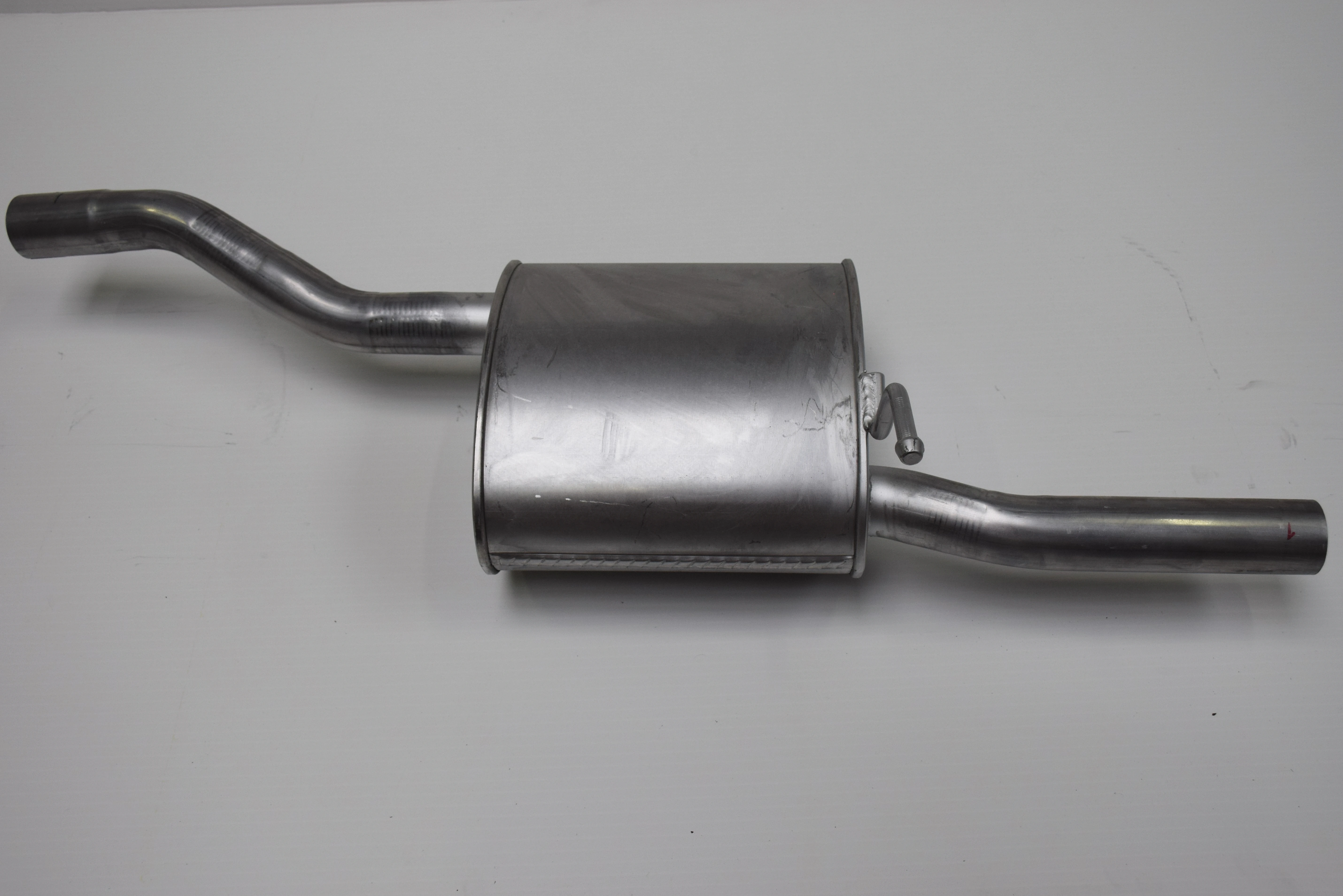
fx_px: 1287
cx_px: 672
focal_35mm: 34
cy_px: 448
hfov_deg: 55.1
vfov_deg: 38.4
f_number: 5.6
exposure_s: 1/125
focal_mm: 23
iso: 400
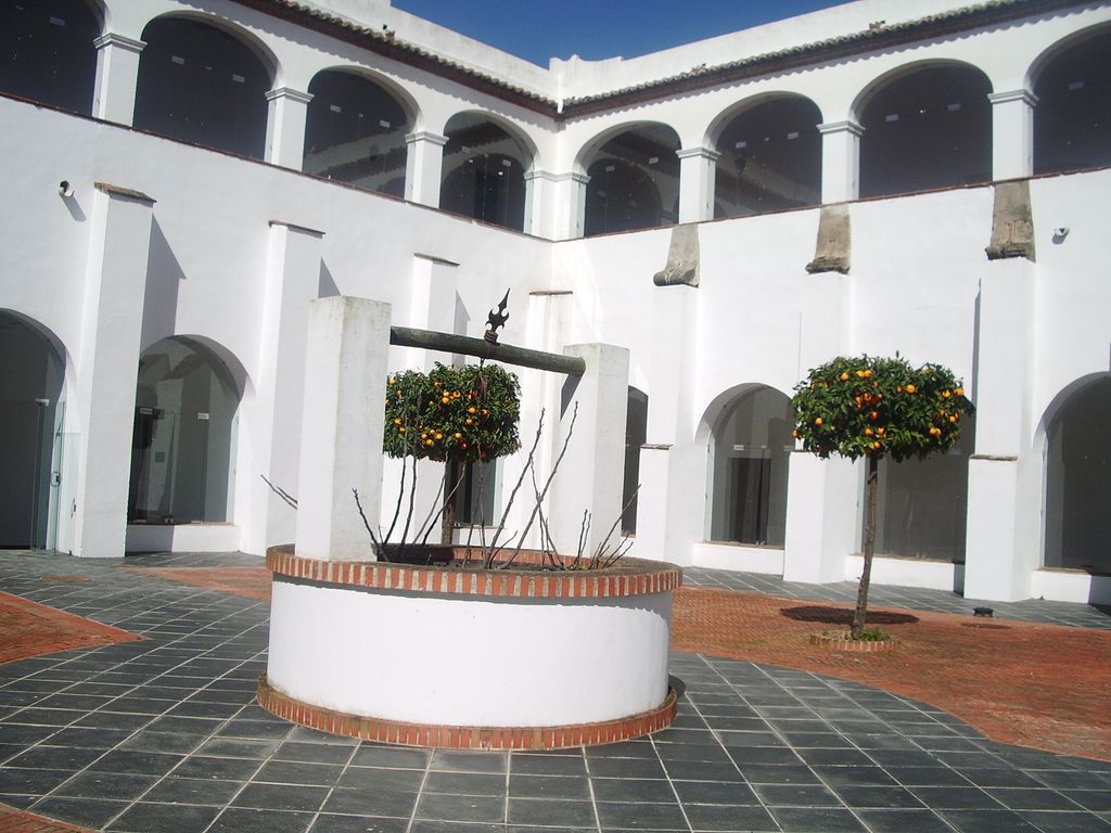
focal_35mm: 35
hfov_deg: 52.6
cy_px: 416
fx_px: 1123
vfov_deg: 40.7
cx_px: 556
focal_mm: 5.8
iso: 50
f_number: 4.3
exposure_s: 1/1000
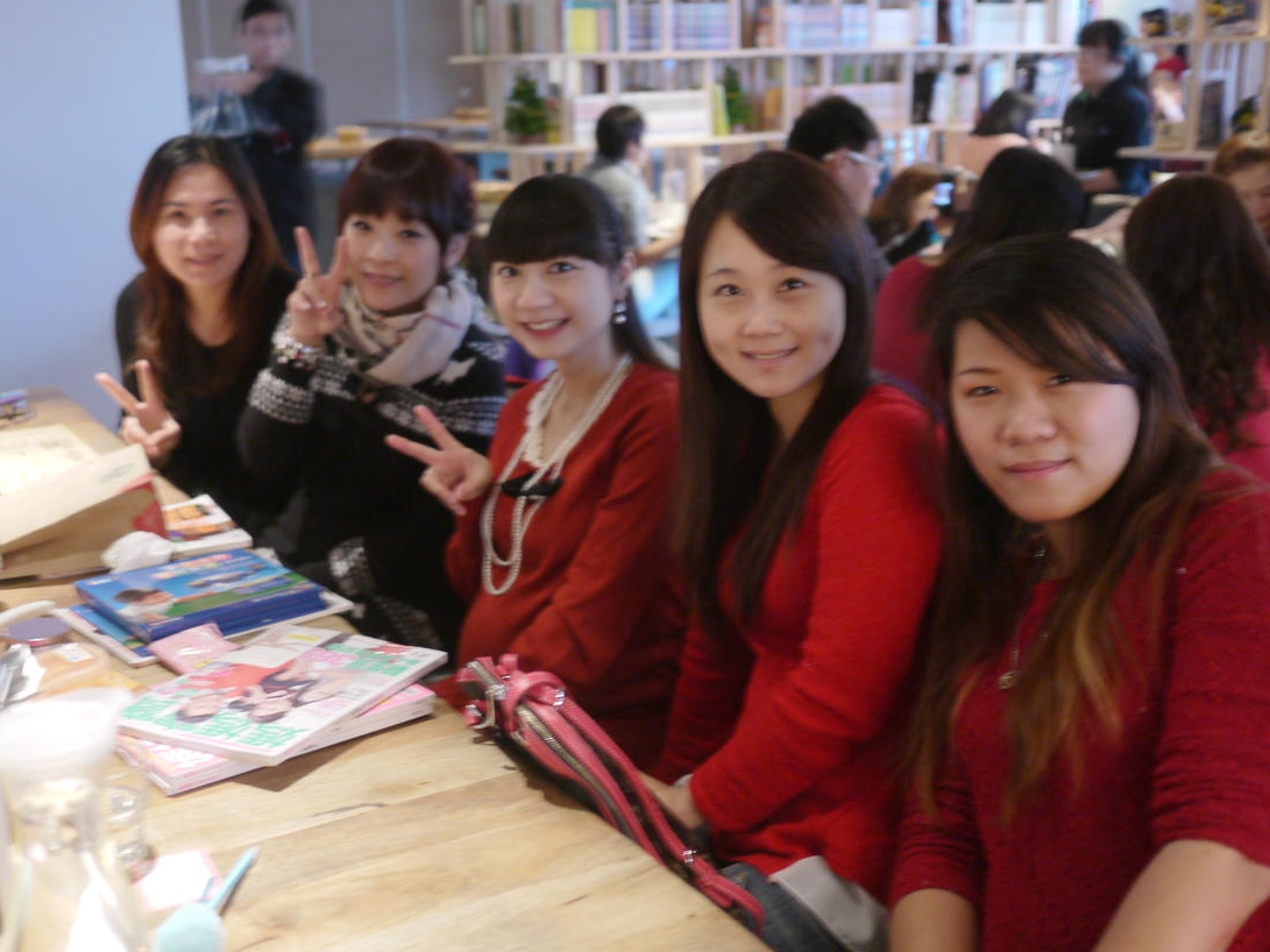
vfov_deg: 32.9
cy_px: 469
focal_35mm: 44
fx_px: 1614
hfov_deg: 42.9
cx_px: 612
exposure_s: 1/13
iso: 400
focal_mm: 20
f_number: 1.7
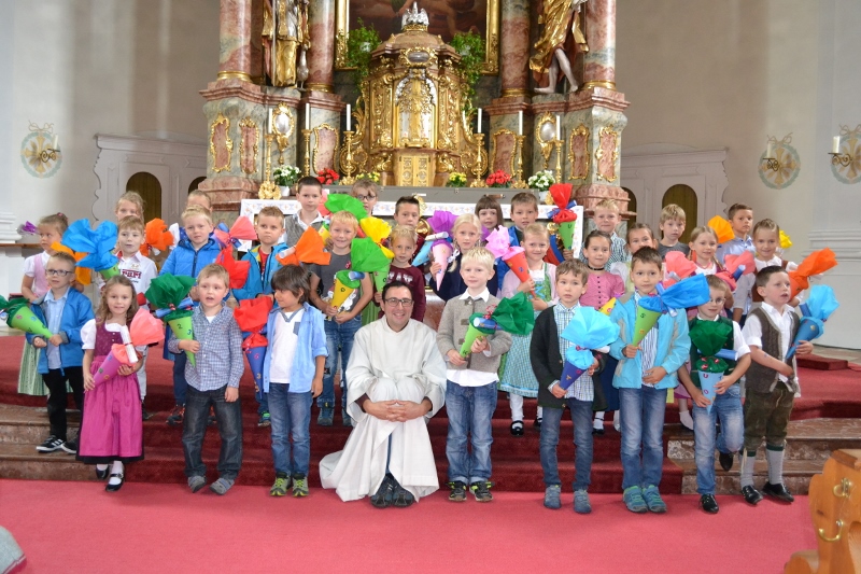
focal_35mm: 33
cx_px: 430
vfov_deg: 40.0
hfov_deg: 57.2
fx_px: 789
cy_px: 287
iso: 2500
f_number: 3.8
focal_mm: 22
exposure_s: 1/60
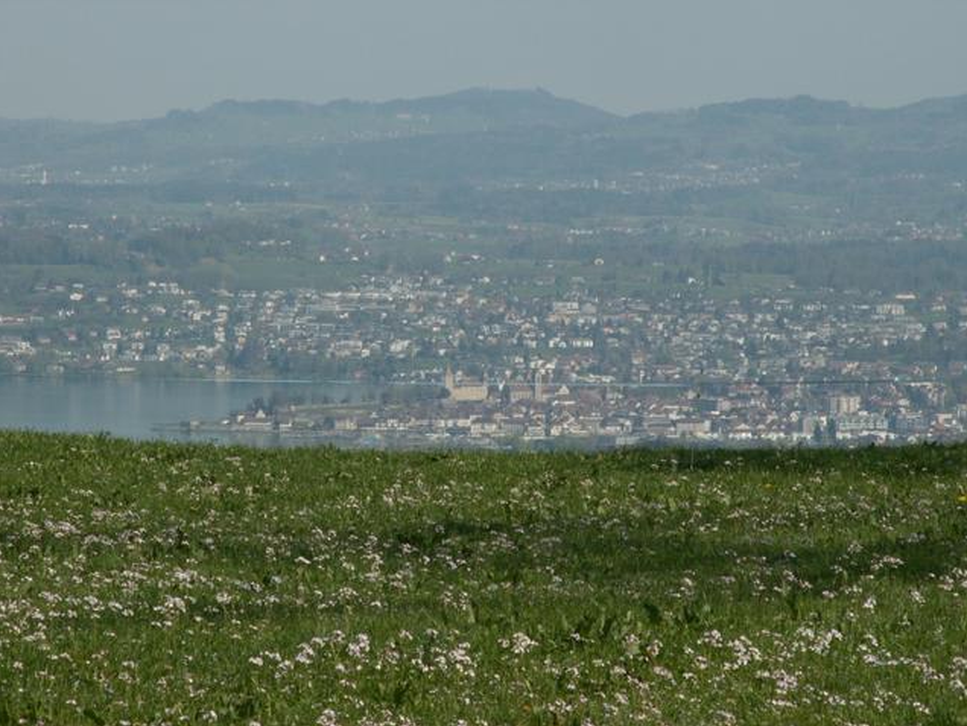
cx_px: 482
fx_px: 4917
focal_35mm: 176
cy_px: 362
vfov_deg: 8.4
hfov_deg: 11.2
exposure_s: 1/200
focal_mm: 28.62
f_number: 8
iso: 50
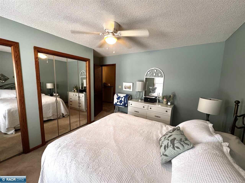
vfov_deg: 85.7
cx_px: 122
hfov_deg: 102.1
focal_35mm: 14
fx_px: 99
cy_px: 92
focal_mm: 2.22
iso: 250
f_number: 2.2
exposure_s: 1/60
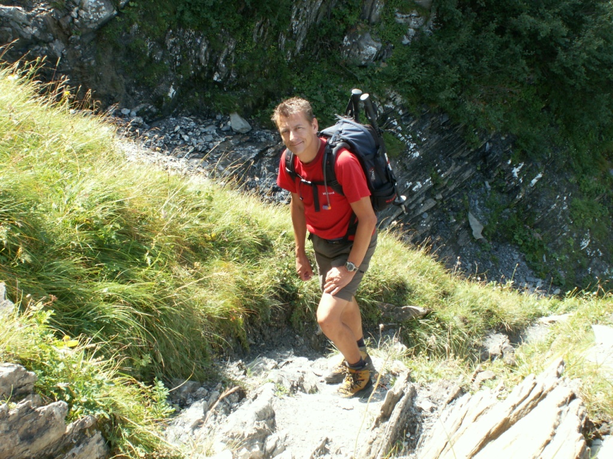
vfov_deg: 23.7
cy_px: 230
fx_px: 1098
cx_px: 306
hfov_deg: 31.2
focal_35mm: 62
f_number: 7.1
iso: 50
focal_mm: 10.39
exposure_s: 1/30
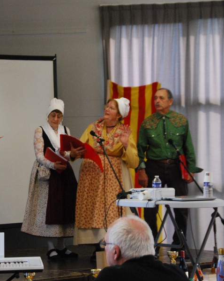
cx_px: 34
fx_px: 1086
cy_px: 140
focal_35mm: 131
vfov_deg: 14.7
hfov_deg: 11.7
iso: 1600
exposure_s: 1/125
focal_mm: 62
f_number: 5
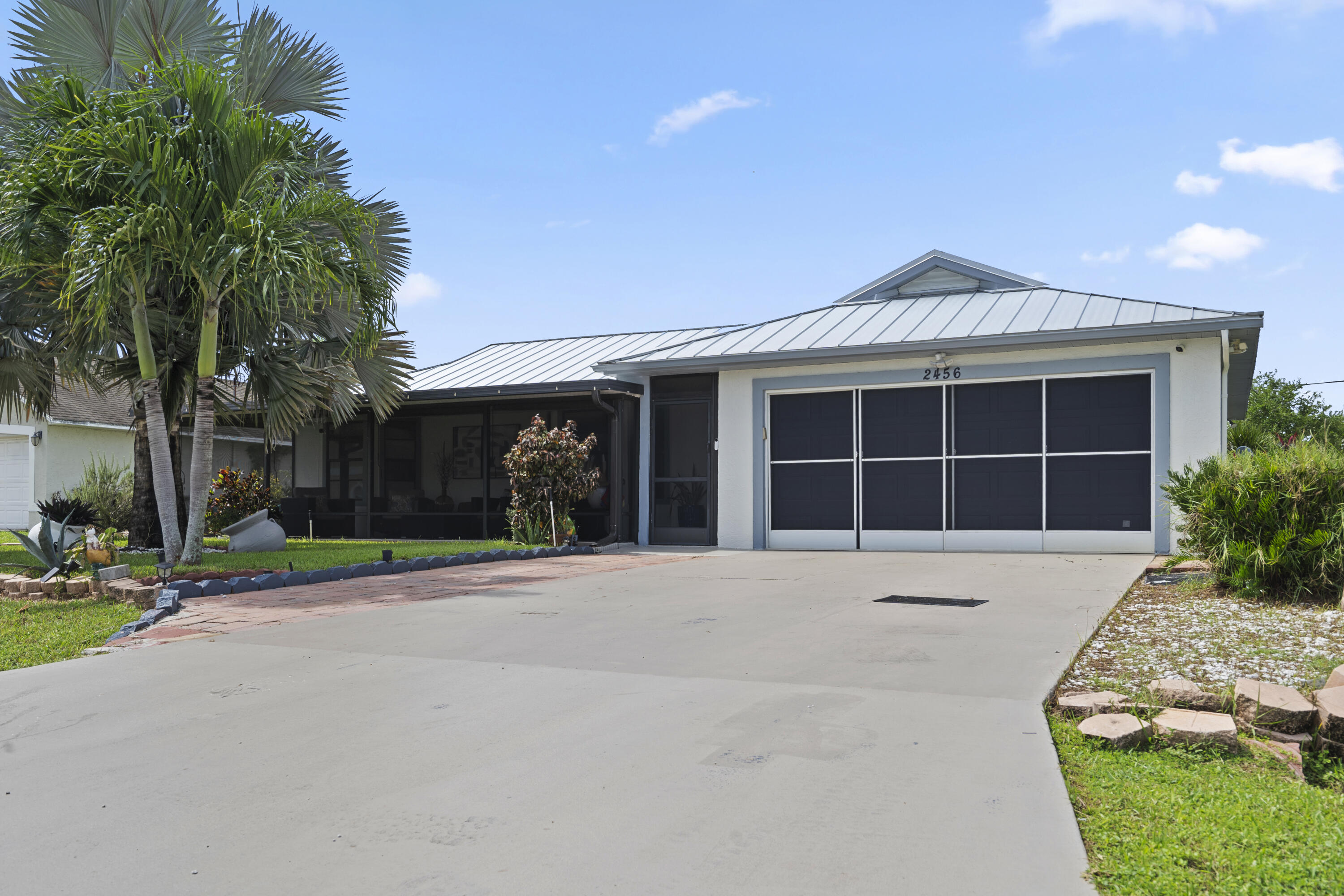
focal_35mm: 29
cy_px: 448
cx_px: 672
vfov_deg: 45.0
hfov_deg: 63.7
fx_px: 1083
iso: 100
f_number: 9
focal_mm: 29
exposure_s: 1/80
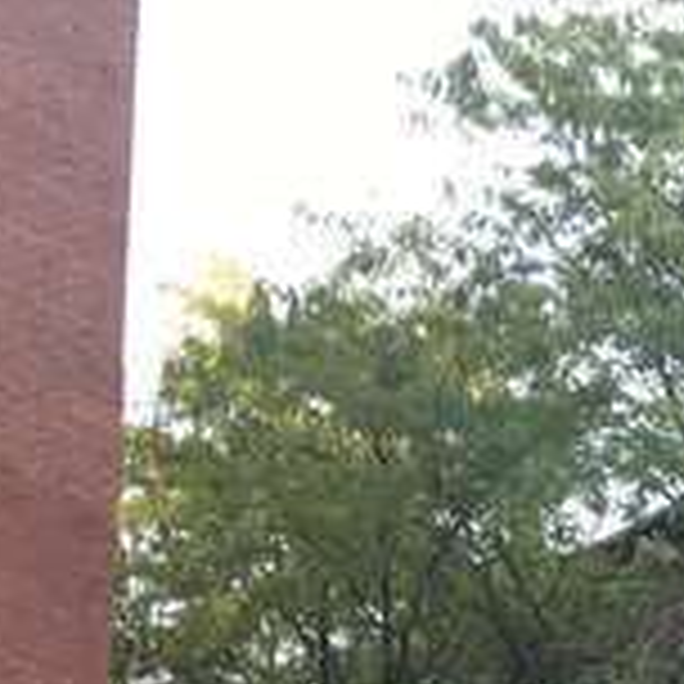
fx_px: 3018
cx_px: 1476
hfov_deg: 11.4
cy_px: 1346
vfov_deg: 11.7
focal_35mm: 135
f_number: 2.2
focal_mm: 4.15
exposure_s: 1/120
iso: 25
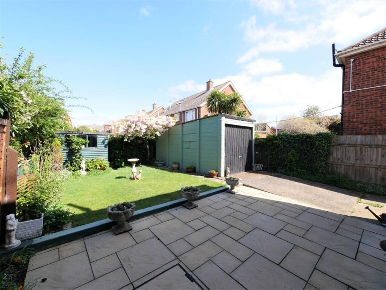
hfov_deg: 102.0
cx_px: 193
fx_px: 156
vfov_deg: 85.7
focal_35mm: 14
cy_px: 145
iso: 200
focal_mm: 7
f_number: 6.3
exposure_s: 1/320
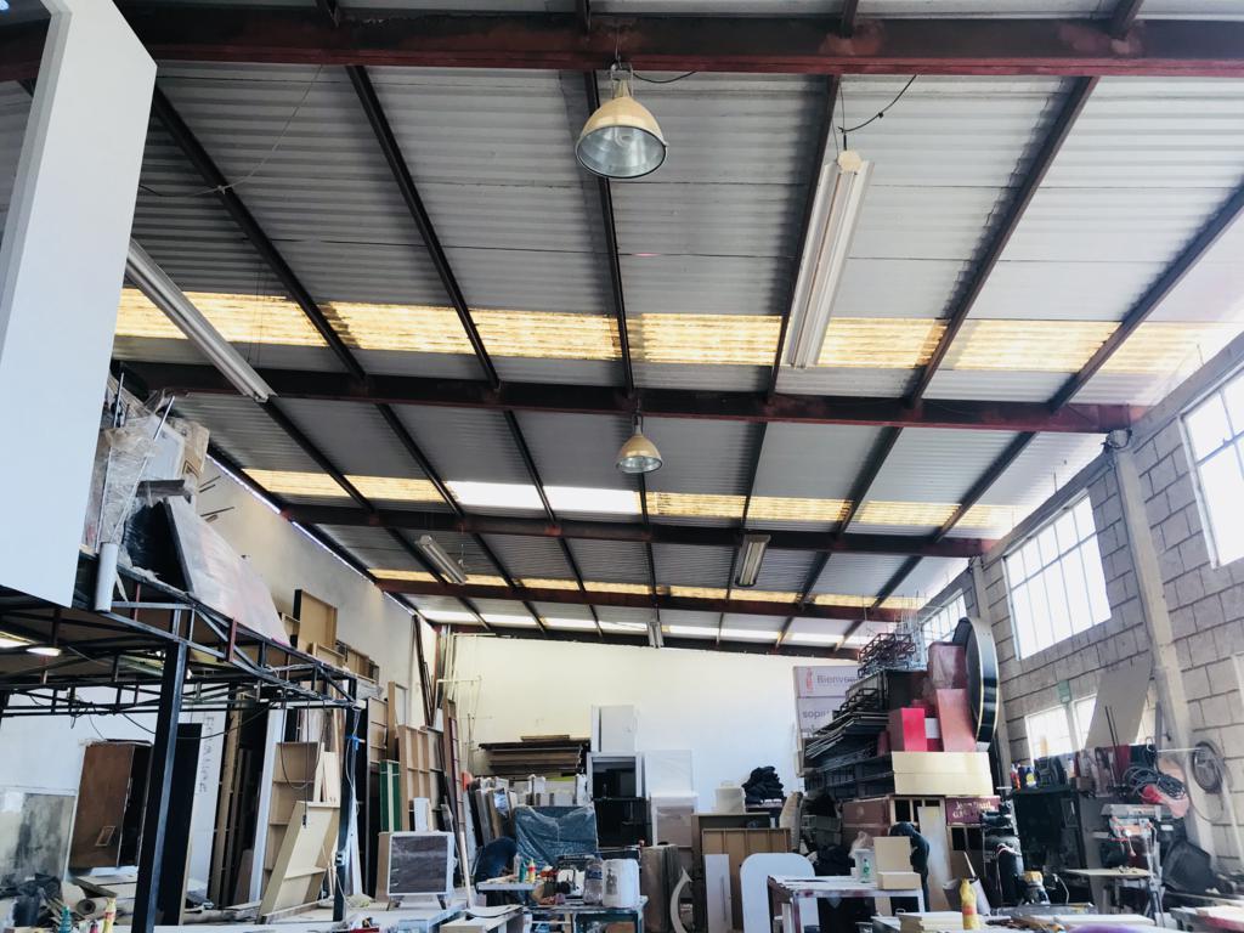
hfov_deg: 63.4
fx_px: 1006
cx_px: 622
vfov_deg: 49.7
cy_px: 466
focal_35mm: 28
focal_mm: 3.99
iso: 32
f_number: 1.8
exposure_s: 1/120
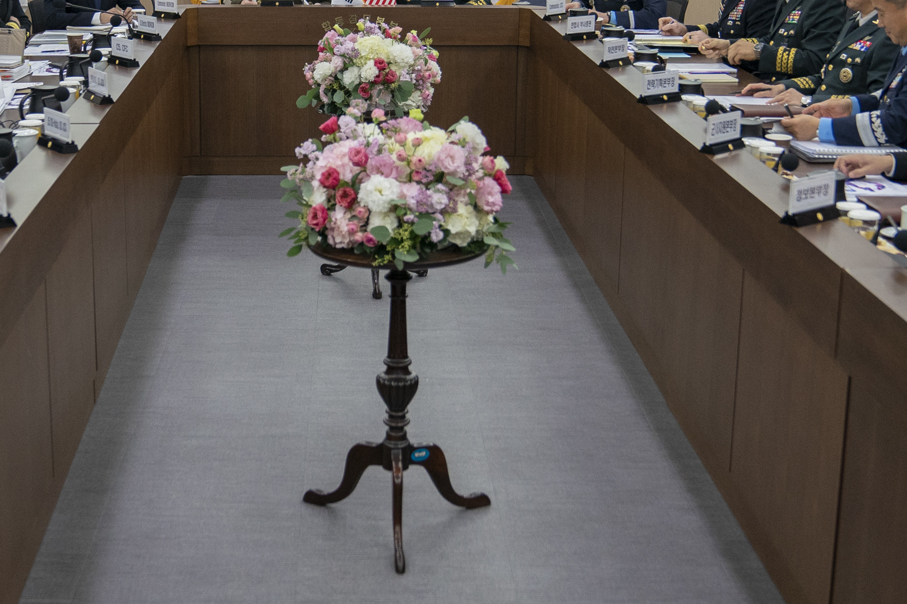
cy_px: 253
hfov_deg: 44.2
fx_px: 1108
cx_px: 351
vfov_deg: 30.5
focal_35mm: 44
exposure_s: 1/200
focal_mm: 26
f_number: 2.8
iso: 2000
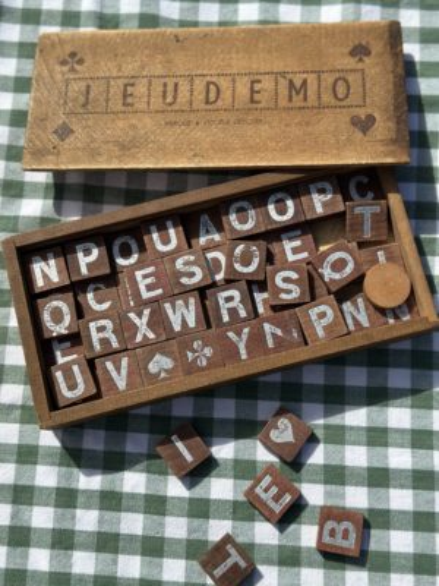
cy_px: 293
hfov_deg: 30.3
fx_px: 812
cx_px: 220
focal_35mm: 48
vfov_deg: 39.7
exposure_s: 1/7092
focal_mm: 6.86
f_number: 1.78
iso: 100
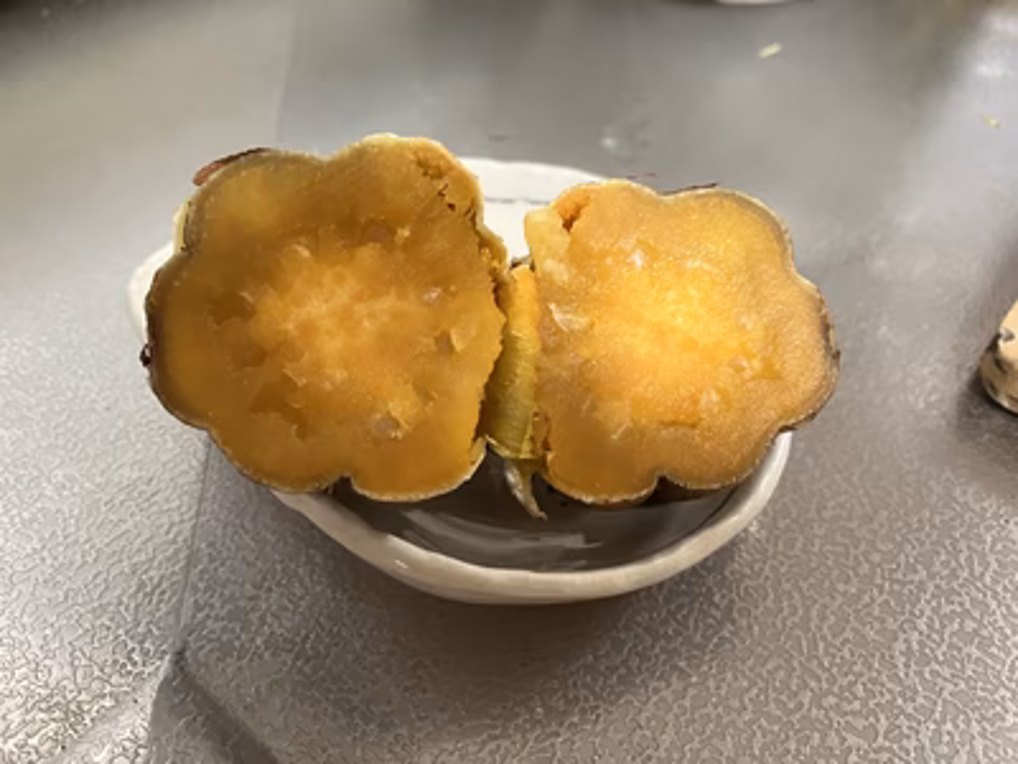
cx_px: 509
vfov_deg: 49.7
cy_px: 382
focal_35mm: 28
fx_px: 823
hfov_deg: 63.4
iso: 320
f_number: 1.8
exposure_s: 1/60
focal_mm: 3.99
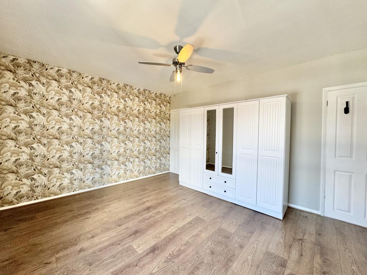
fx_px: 148
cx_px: 184
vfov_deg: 85.7
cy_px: 138
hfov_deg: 102.1
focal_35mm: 14
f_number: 2.2
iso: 125
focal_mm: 2.22
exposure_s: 1/100
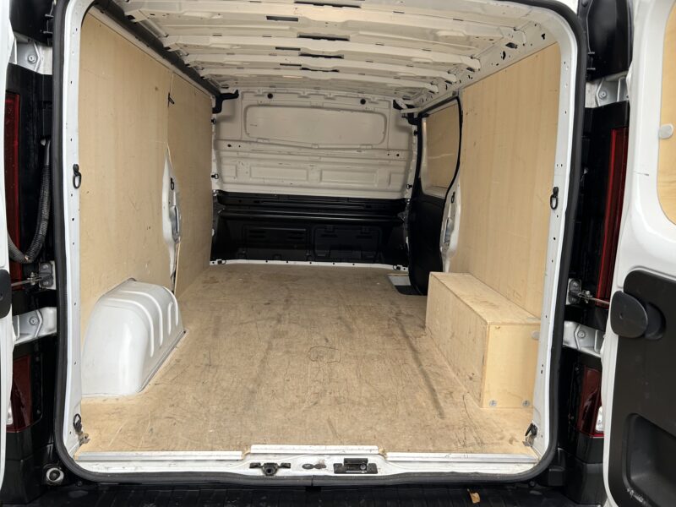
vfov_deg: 53.1
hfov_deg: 67.3
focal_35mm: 26
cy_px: 254
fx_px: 508
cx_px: 338
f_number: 1.5
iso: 64
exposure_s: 1/121
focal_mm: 5.7
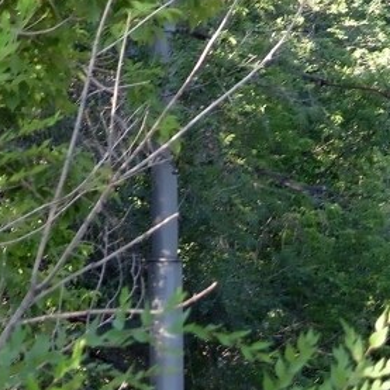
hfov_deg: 3.5
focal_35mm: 493
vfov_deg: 3.5
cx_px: 528
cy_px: 467
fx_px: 6284
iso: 120
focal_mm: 33.7
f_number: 4.2
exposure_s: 1/125
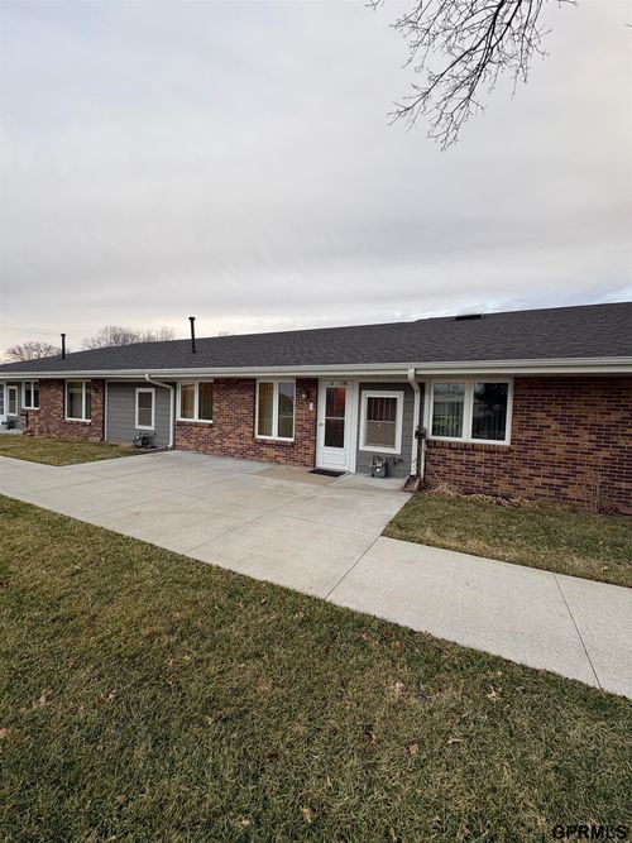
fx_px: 341
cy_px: 422
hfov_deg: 85.7
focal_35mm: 14
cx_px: 316
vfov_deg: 102.1
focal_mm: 2.22
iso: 40
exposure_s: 1/99
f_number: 2.2
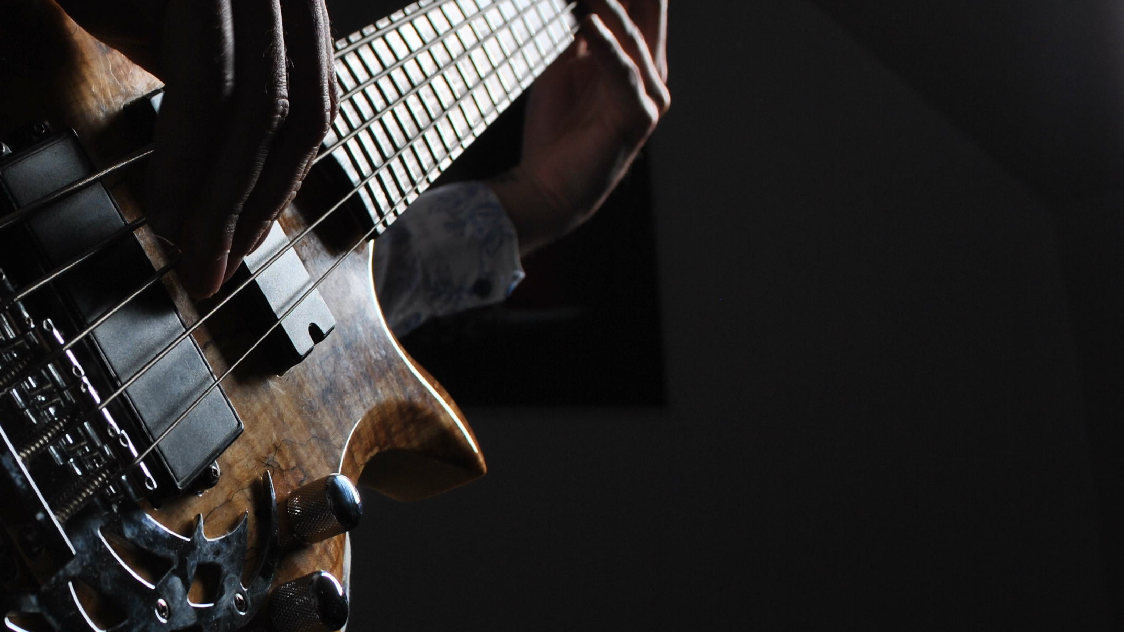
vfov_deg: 23.5
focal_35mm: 51
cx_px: 136
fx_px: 1520
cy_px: 371
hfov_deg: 38.1
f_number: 5.6
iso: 100
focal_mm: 18
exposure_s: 1/100
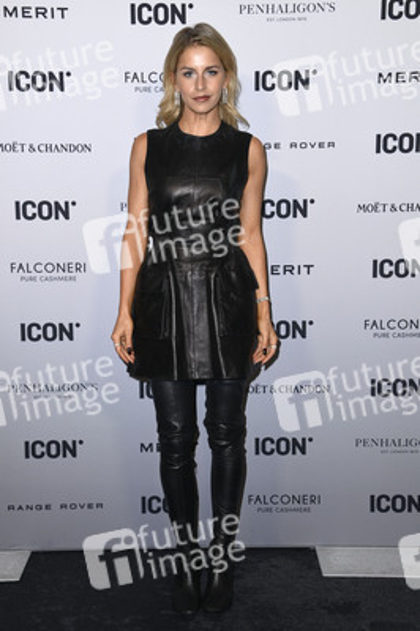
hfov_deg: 25.9
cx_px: 210
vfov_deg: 38.2
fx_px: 912
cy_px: 316
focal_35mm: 52
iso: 1000
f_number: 5.6
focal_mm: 52
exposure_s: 1/250
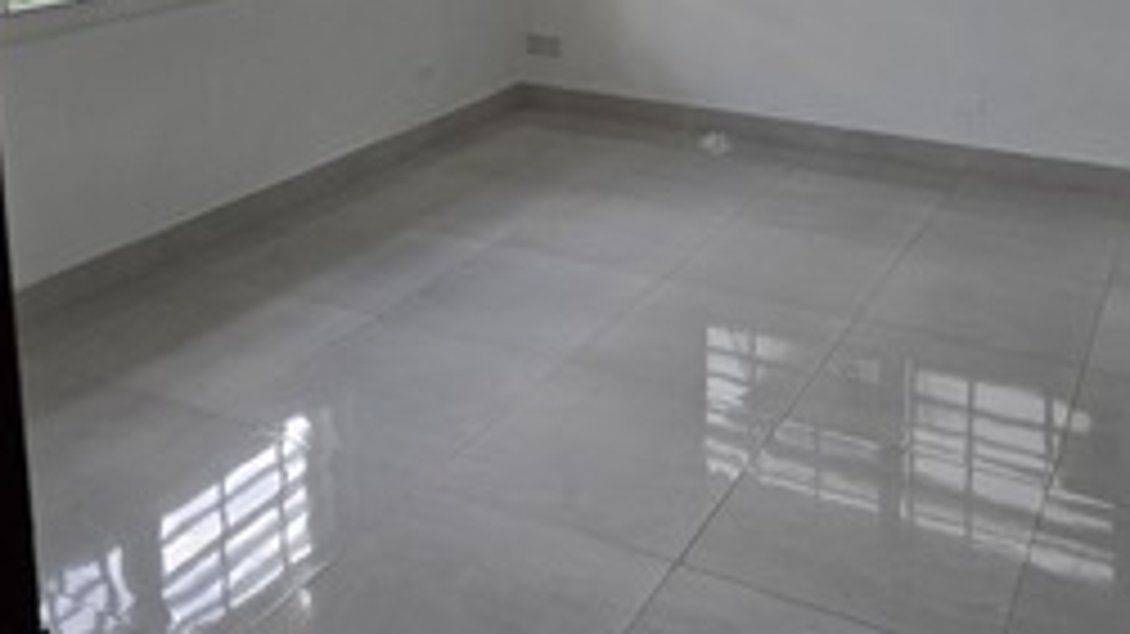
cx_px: 626
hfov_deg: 50.4
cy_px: 22
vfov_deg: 28.1
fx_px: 1198
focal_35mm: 40
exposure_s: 1/180
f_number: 1.7
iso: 100
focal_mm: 6.3
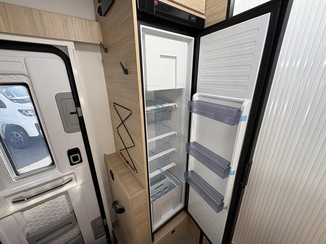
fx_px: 132
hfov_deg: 102.1
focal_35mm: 14
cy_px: 122
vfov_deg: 85.7
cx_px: 163
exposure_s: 1/99
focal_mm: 2.22
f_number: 2.2
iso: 64
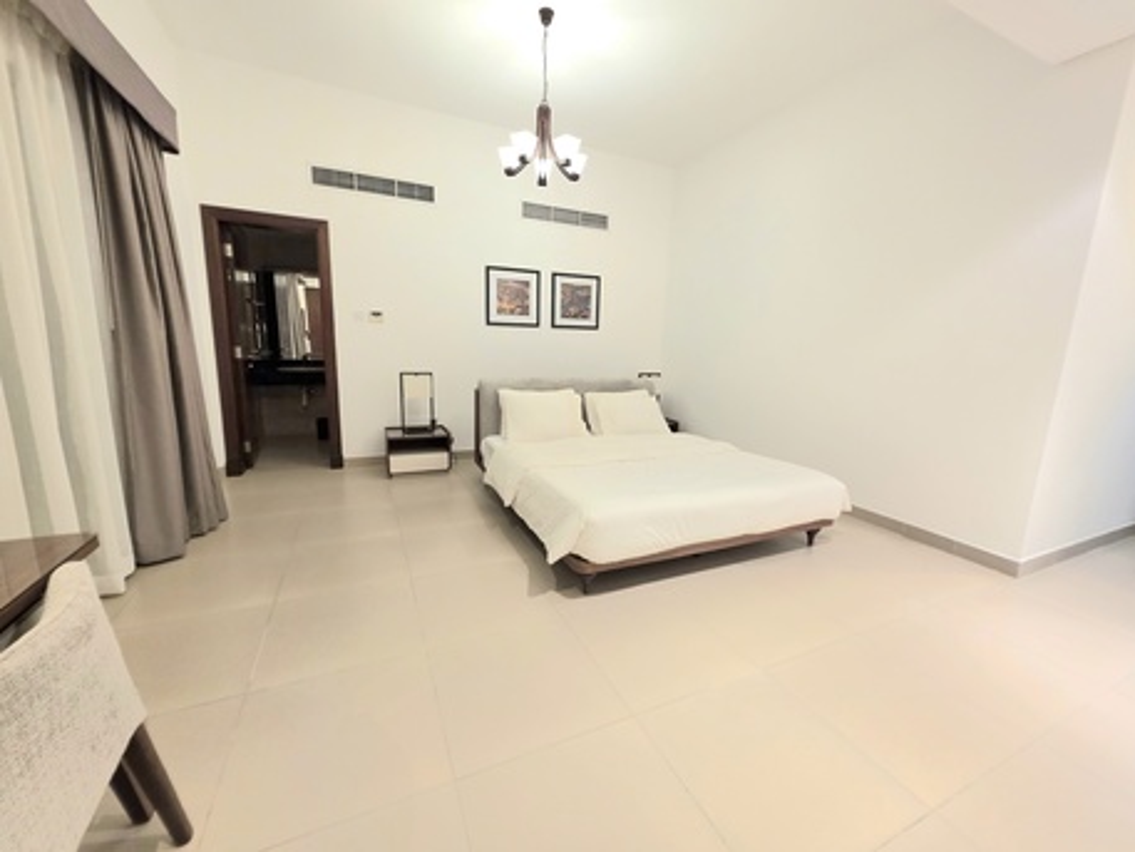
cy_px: 426
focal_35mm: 13
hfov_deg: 106.2
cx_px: 568
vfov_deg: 89.9
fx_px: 426
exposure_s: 1/50.3
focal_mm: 2.2
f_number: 1.9
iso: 200
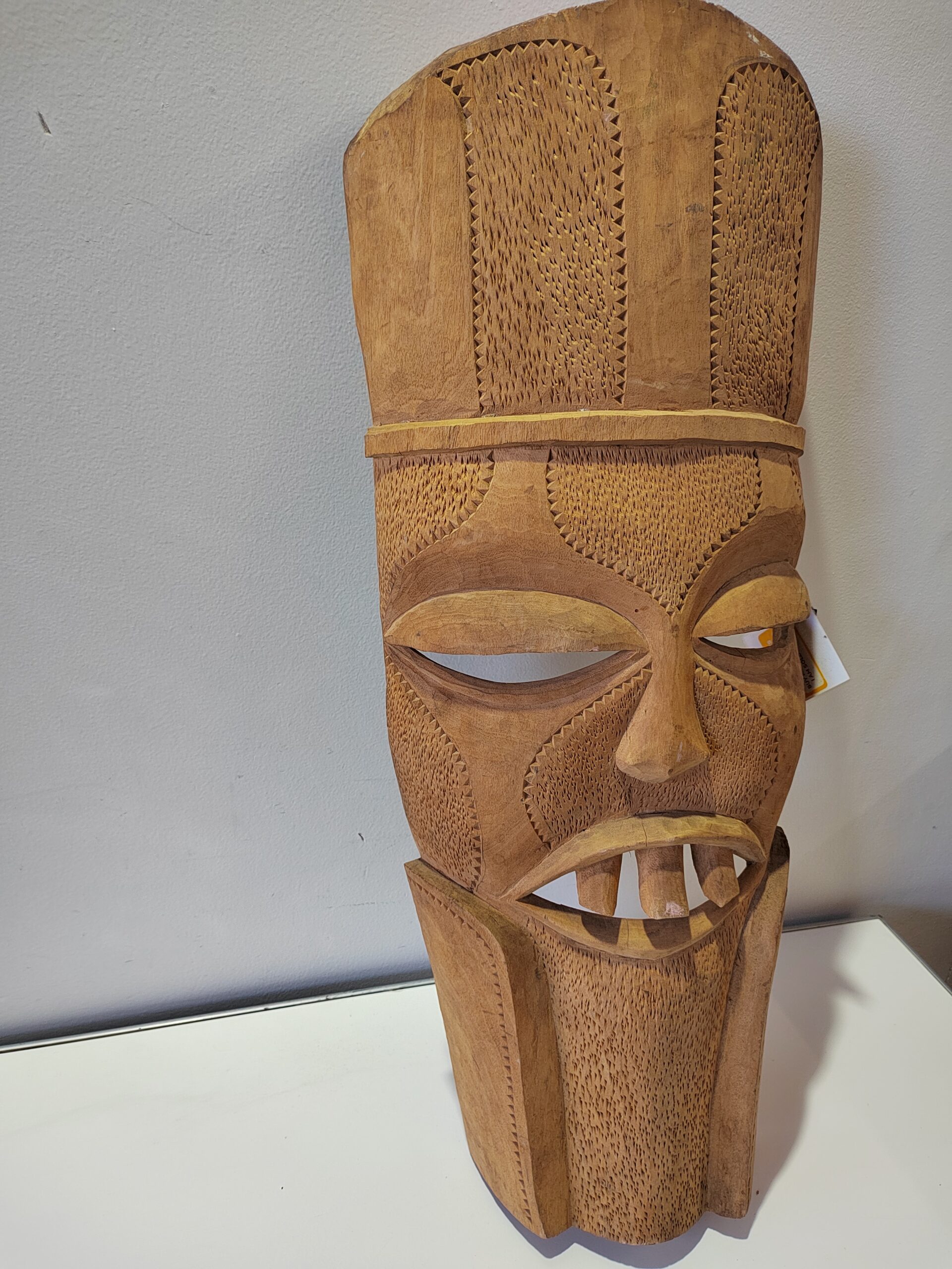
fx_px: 843
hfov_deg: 58.9
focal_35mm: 23
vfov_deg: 73.9
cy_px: 634
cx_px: 476
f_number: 1.9
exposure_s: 1/100
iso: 772
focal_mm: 5.52
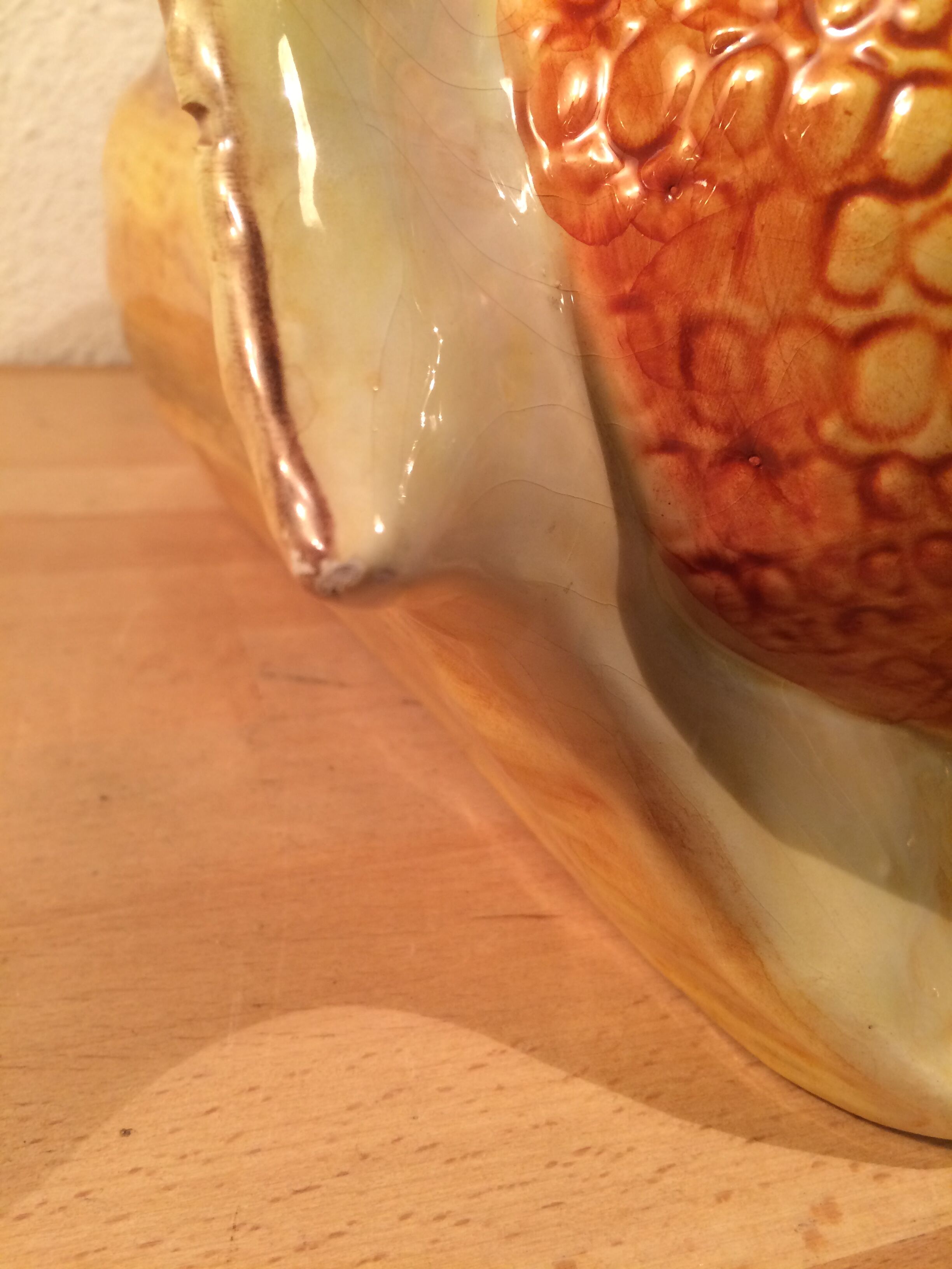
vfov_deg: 61.7
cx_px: 476
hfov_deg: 48.2
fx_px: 1063
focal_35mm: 29
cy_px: 634
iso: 64
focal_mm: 4.15
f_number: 2.2
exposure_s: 1/33
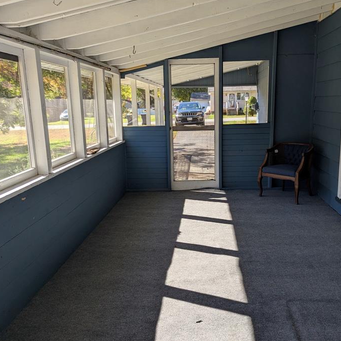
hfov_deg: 50.9
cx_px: 196
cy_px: 171
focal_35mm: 32
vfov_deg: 51.1
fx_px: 357
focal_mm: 6.81
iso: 42
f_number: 1.85
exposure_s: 1/362
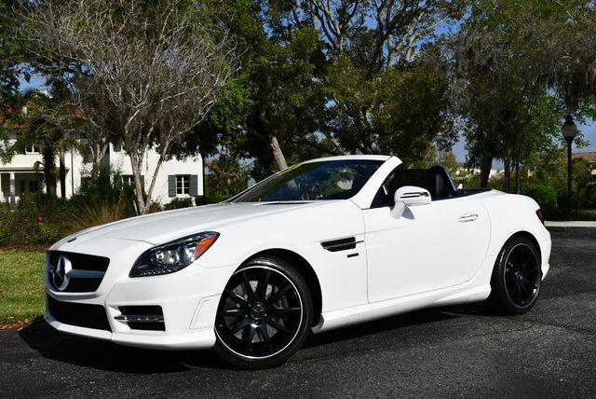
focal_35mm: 44
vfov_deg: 30.6
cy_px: 200
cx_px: 298
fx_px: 729
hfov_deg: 44.5
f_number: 10
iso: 100
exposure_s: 1/400
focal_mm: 22
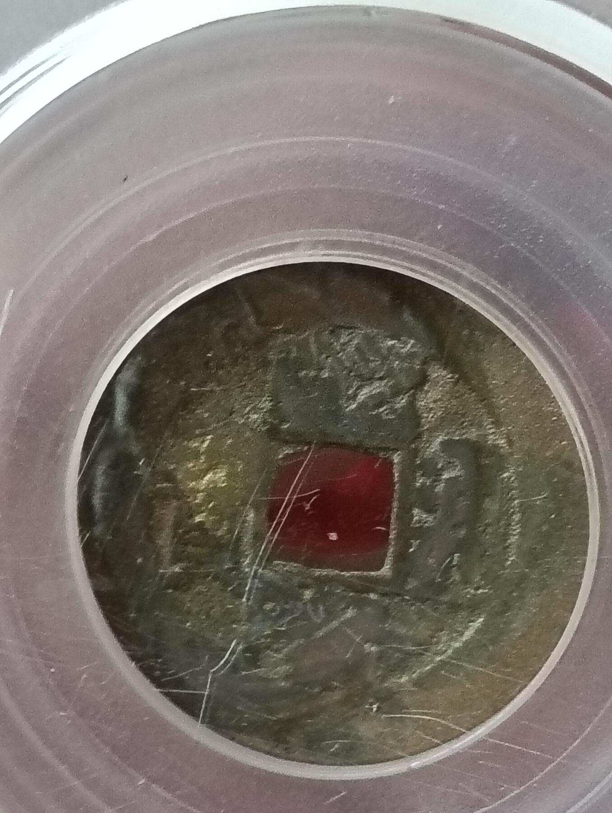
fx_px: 2117
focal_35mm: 90
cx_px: 306
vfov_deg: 21.7
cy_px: 406
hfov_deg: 16.5
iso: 800
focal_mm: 3.98
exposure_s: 1/33.3
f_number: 1.8
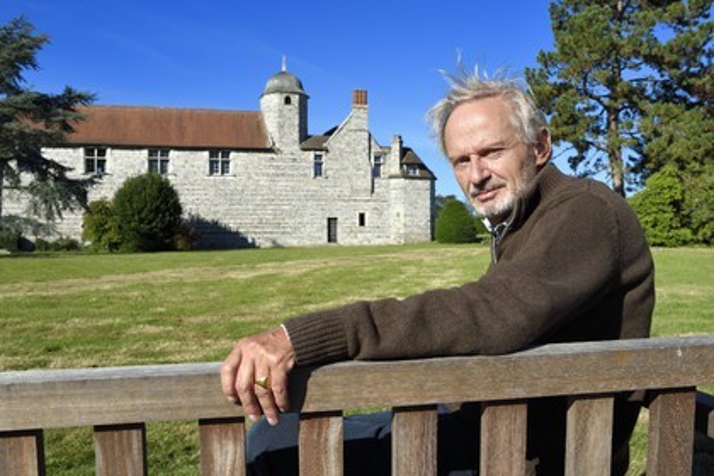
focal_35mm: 32
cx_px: 357
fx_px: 635
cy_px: 238
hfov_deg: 58.7
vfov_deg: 41.1
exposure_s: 1/250
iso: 200
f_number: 13
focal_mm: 32
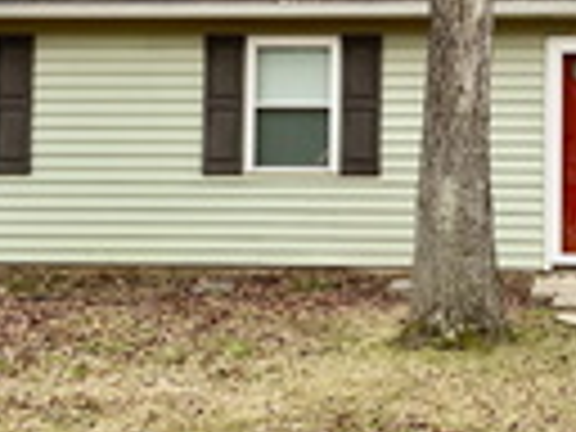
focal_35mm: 81
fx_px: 1348
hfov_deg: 23.8
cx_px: 446
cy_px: 90
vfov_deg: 18.1
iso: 32
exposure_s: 1/374
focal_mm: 4.25
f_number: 1.8
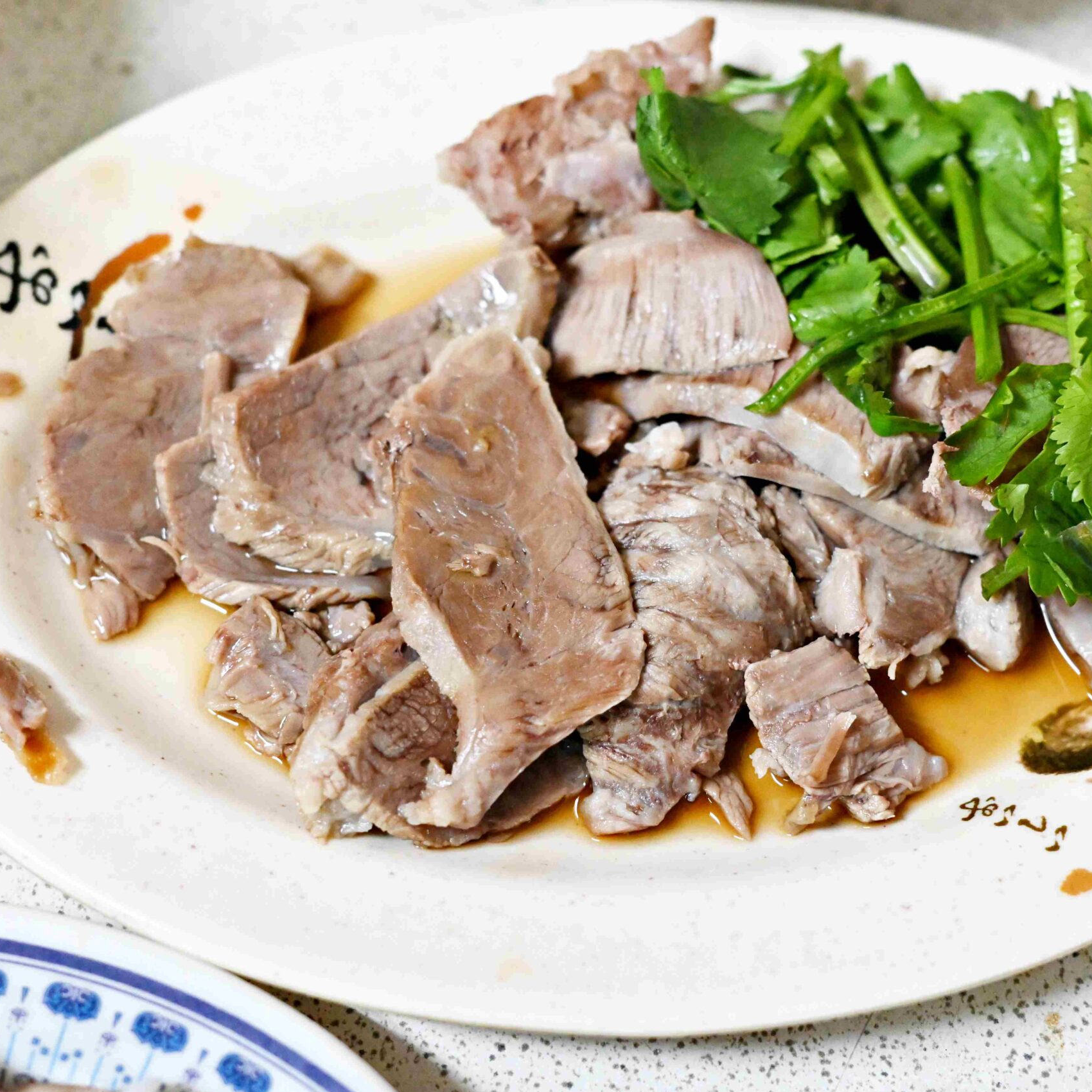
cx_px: 691
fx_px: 3426
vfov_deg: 18.1
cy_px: 548
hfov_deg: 18.1
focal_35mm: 96
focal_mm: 50
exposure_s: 1/200
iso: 3200
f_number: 3.2
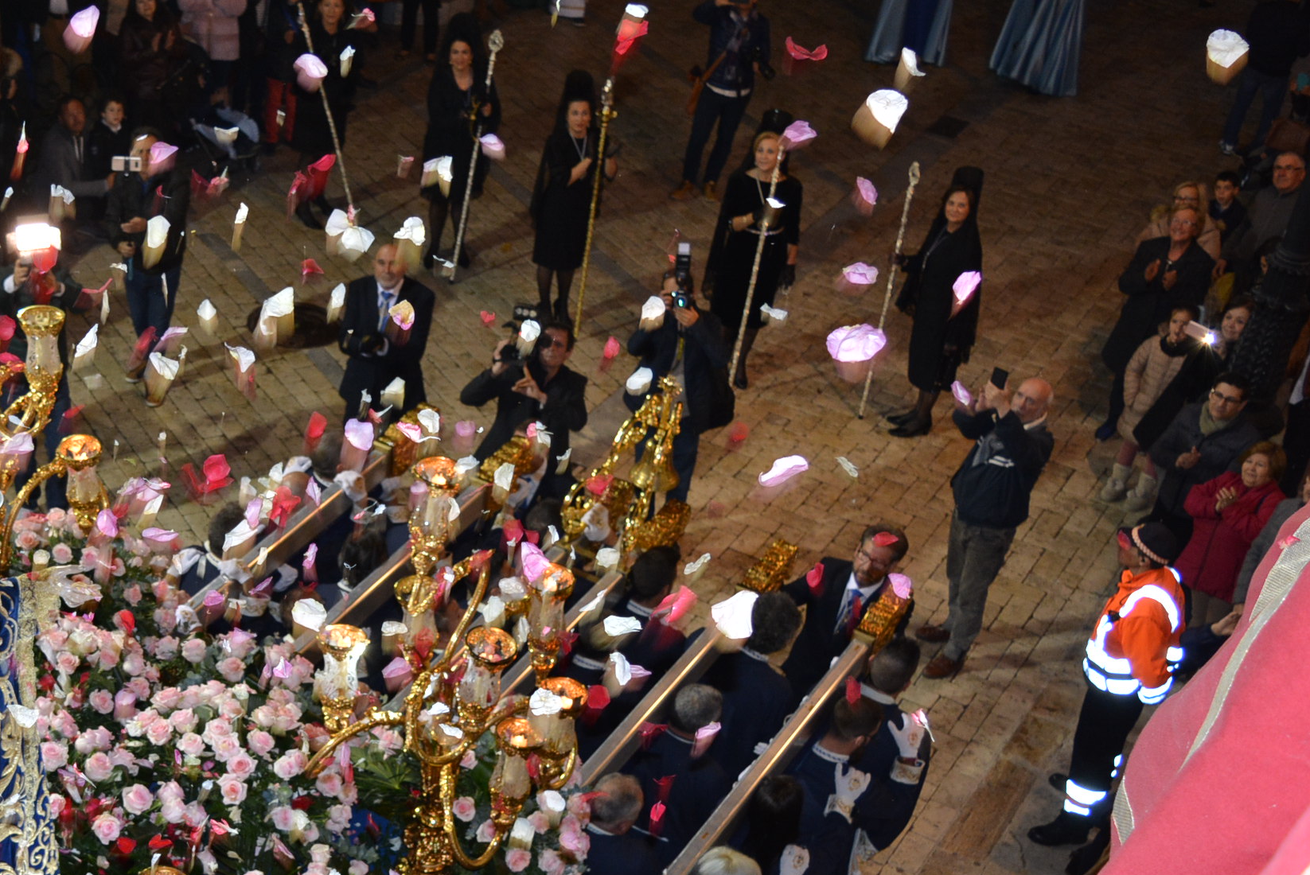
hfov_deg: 31.8
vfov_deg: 22.4
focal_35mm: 60
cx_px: 133
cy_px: 655
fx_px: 2185
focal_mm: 22
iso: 400
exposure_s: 1/60
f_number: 4
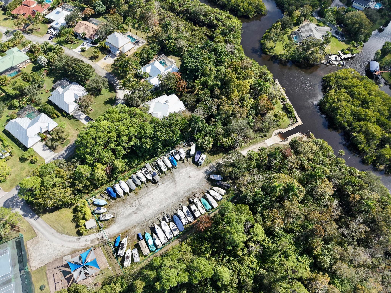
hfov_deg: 71.6
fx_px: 271
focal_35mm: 24
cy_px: 146
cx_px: 196
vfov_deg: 56.8
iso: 200
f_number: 1.8
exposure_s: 1/320
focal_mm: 8.67
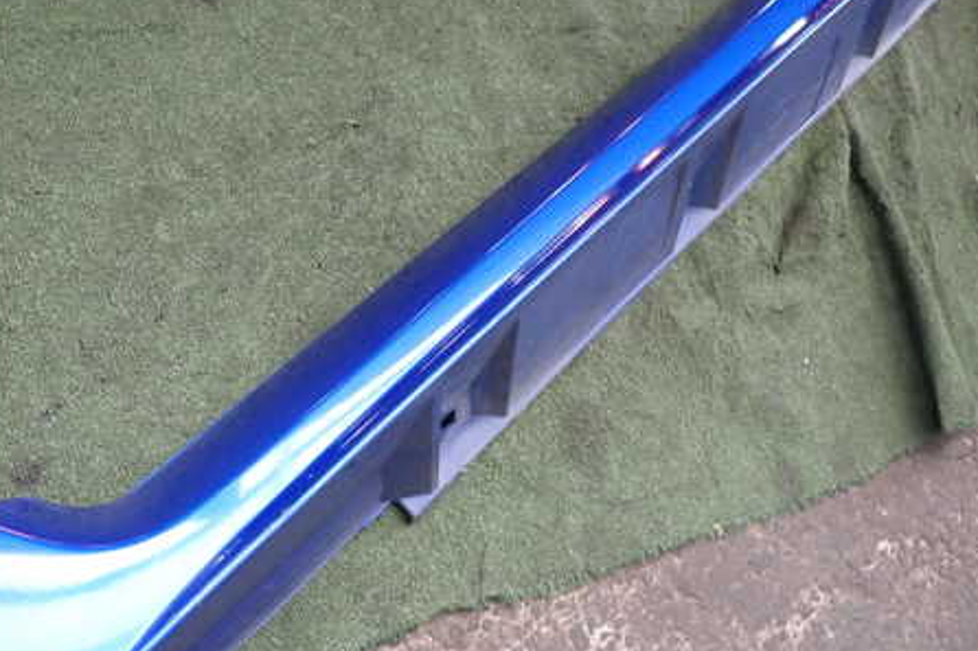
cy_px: 359
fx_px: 950
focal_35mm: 35
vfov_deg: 37.8
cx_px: 353
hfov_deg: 53.7
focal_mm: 4.5
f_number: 2
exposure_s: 1/30
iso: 320
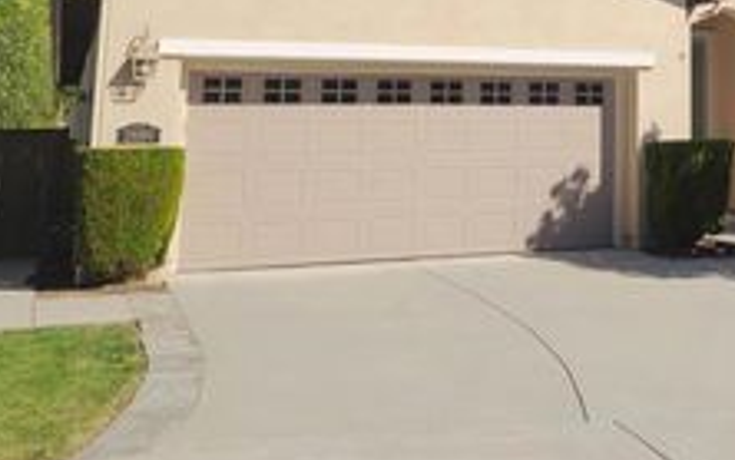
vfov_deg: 20.1
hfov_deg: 29.7
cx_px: 805
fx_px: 1243
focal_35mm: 62
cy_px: -31
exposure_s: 1/2537
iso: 40
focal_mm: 5.4
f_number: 1.8
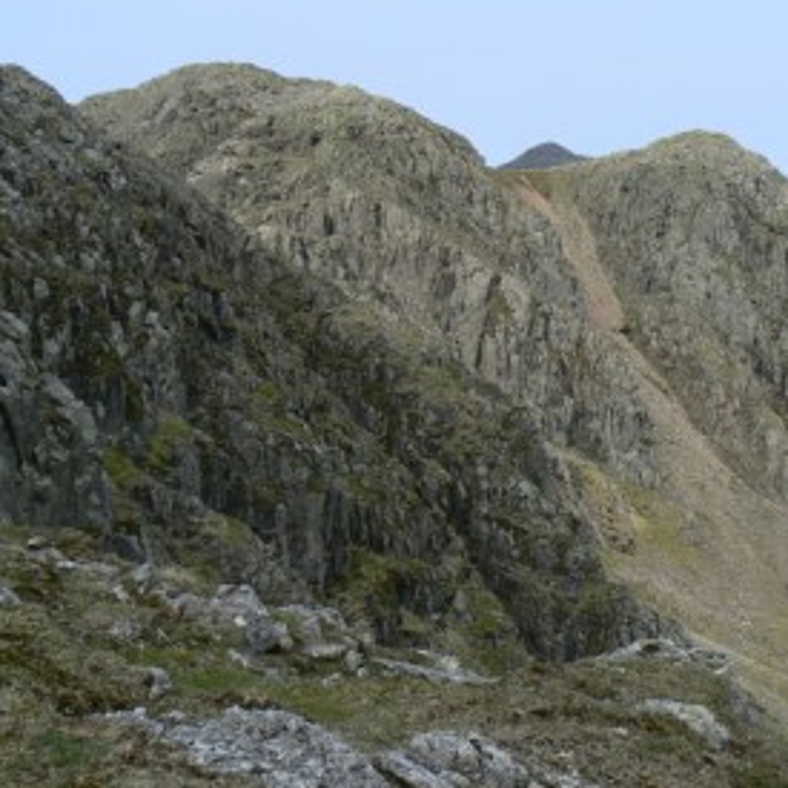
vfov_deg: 34.0
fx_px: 1288
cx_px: 524
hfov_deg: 33.7
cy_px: 335
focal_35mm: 50
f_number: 5.6
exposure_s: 1/500
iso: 80
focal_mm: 6
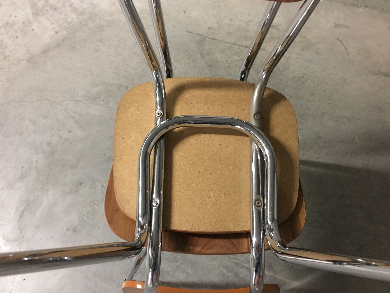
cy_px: 146
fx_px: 327
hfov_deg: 61.7
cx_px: 195
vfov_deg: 48.2
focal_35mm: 29
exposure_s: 1/4
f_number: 2.2
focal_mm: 4.15
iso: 125
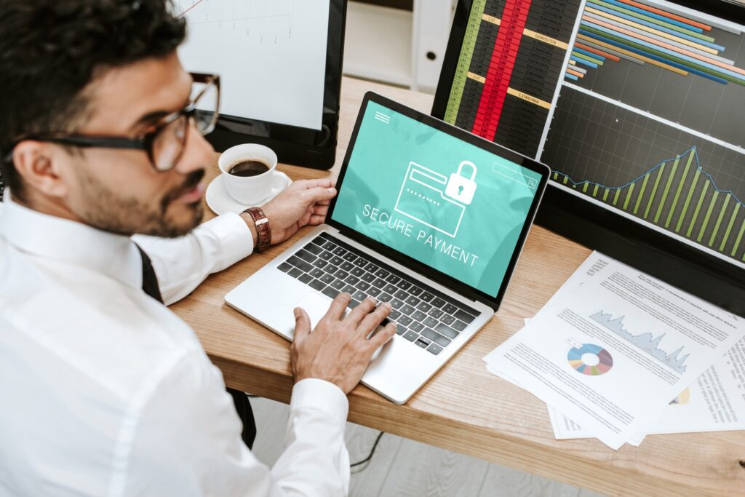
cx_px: 372
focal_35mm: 50
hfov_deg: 39.6
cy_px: 248
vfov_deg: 27.0
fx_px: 1035
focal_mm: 50
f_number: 4
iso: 500
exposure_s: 1/160
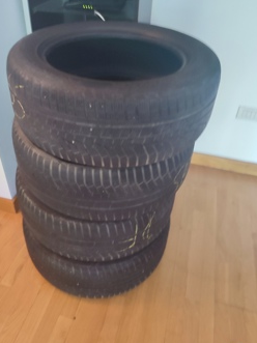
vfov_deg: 61.4
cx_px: 116
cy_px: 148
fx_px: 287
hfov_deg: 48.1
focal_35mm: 29
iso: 1067
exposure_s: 1/17
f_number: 1.89
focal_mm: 5.89
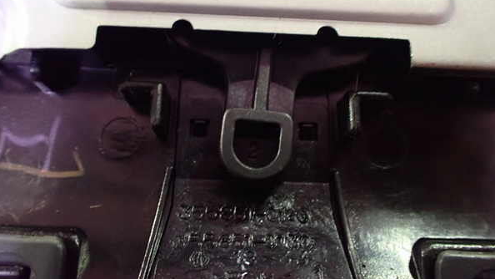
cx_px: 247
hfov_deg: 59.5
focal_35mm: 33
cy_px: 115
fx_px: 433
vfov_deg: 35.5
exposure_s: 1/30
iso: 1250
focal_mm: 5.4
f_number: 2.3
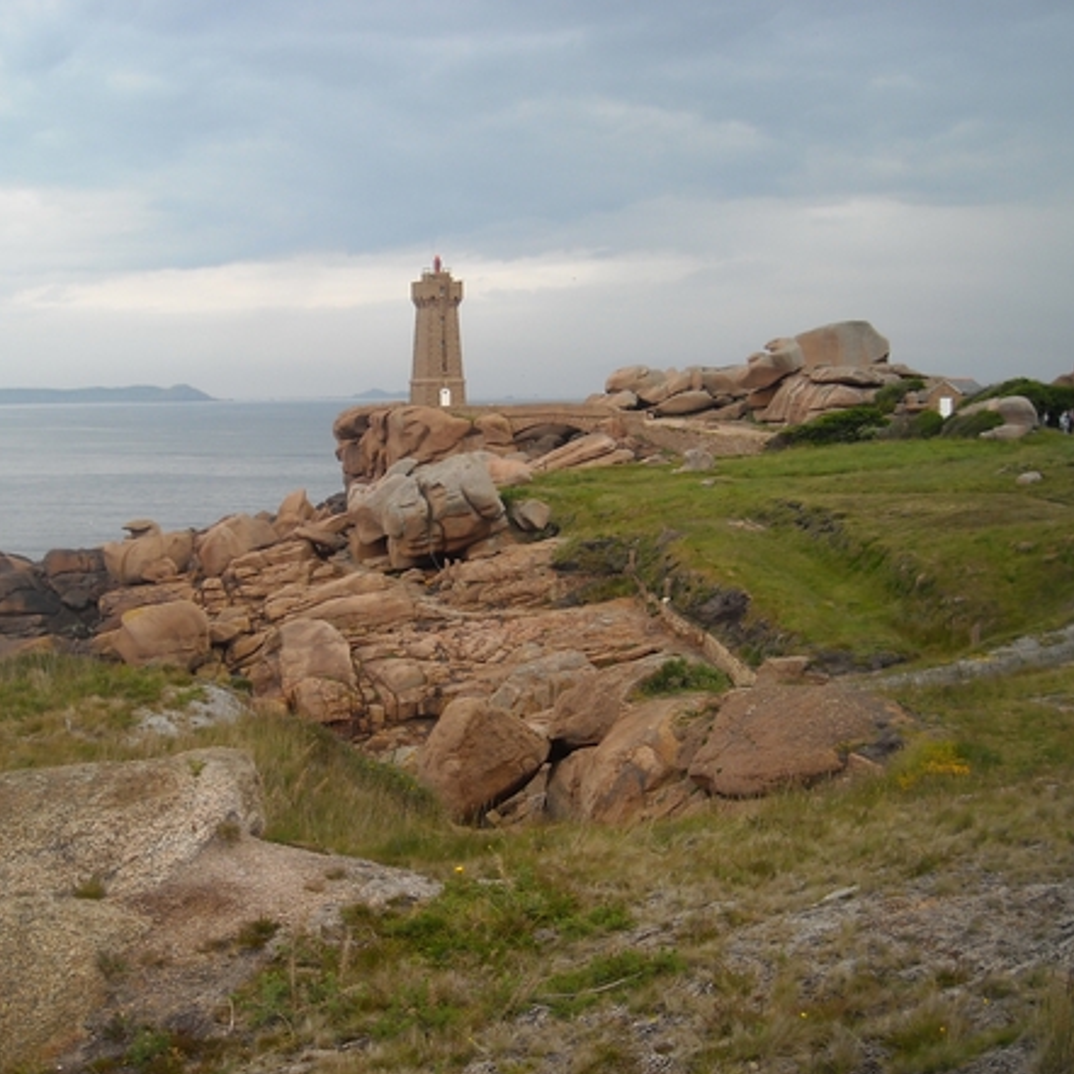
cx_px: 411
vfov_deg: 40.0
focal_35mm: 42
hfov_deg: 39.8
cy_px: 535
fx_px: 1474
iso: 64
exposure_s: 1/738
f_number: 2.8
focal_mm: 5.7
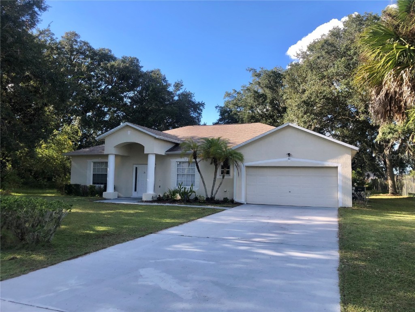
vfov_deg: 49.7
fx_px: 336
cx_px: 208
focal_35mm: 28
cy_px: 156
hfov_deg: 63.4
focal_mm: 3.99
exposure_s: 1/738
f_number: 1.8
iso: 20
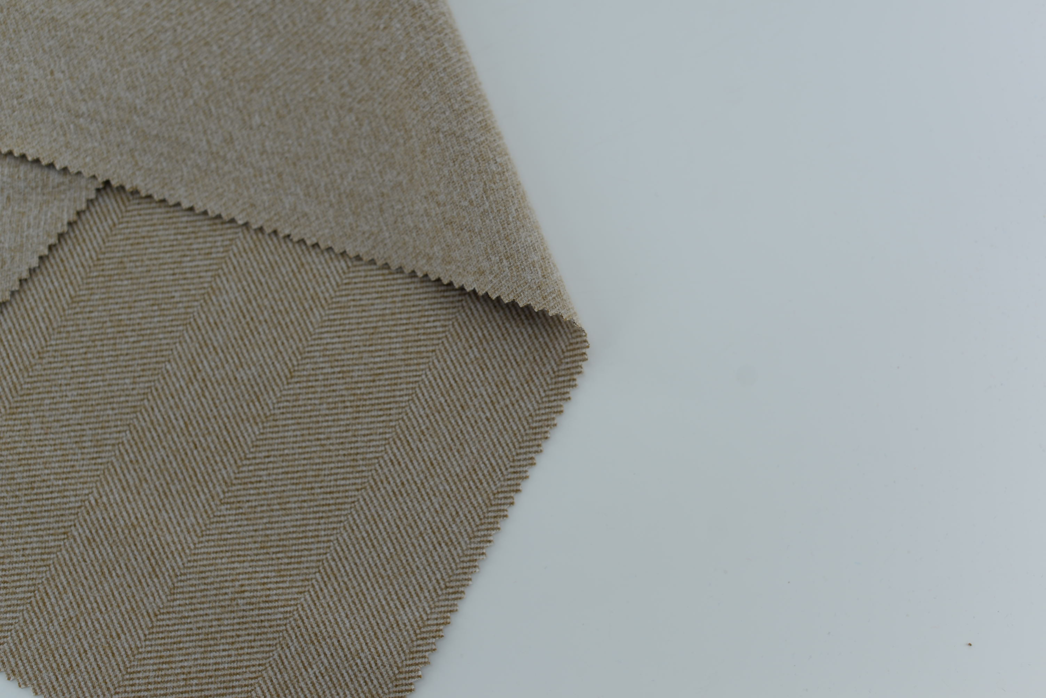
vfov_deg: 27.0
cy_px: 349
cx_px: 523
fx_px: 1453
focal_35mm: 50
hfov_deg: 39.6
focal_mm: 50
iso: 100
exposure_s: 1/320
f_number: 3.5
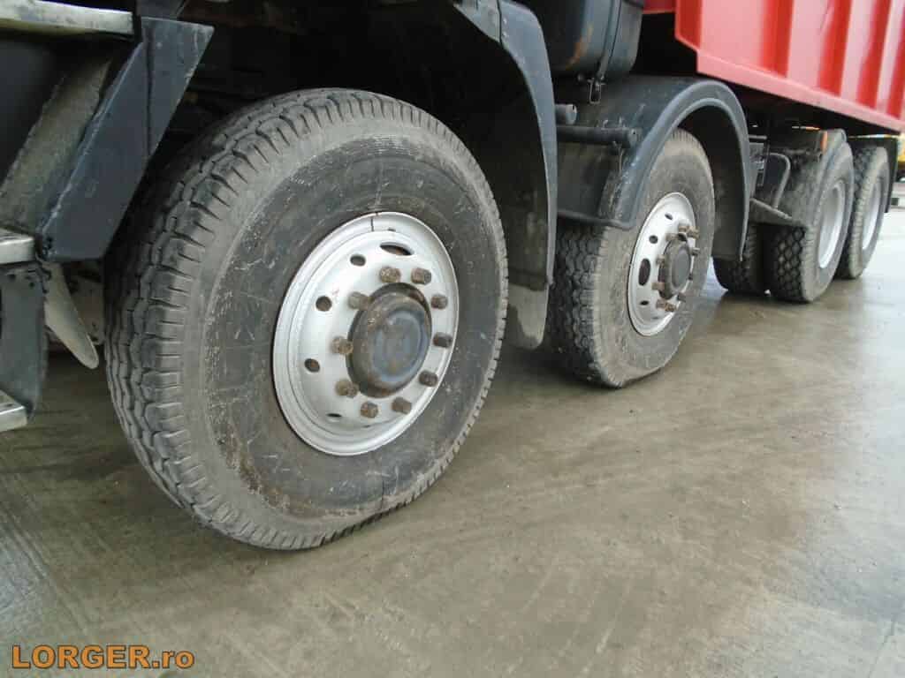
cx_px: 452
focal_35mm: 26
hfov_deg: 67.3
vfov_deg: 53.1
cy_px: 339
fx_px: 680
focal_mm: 4.6
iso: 200
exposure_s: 1/250
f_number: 3.2
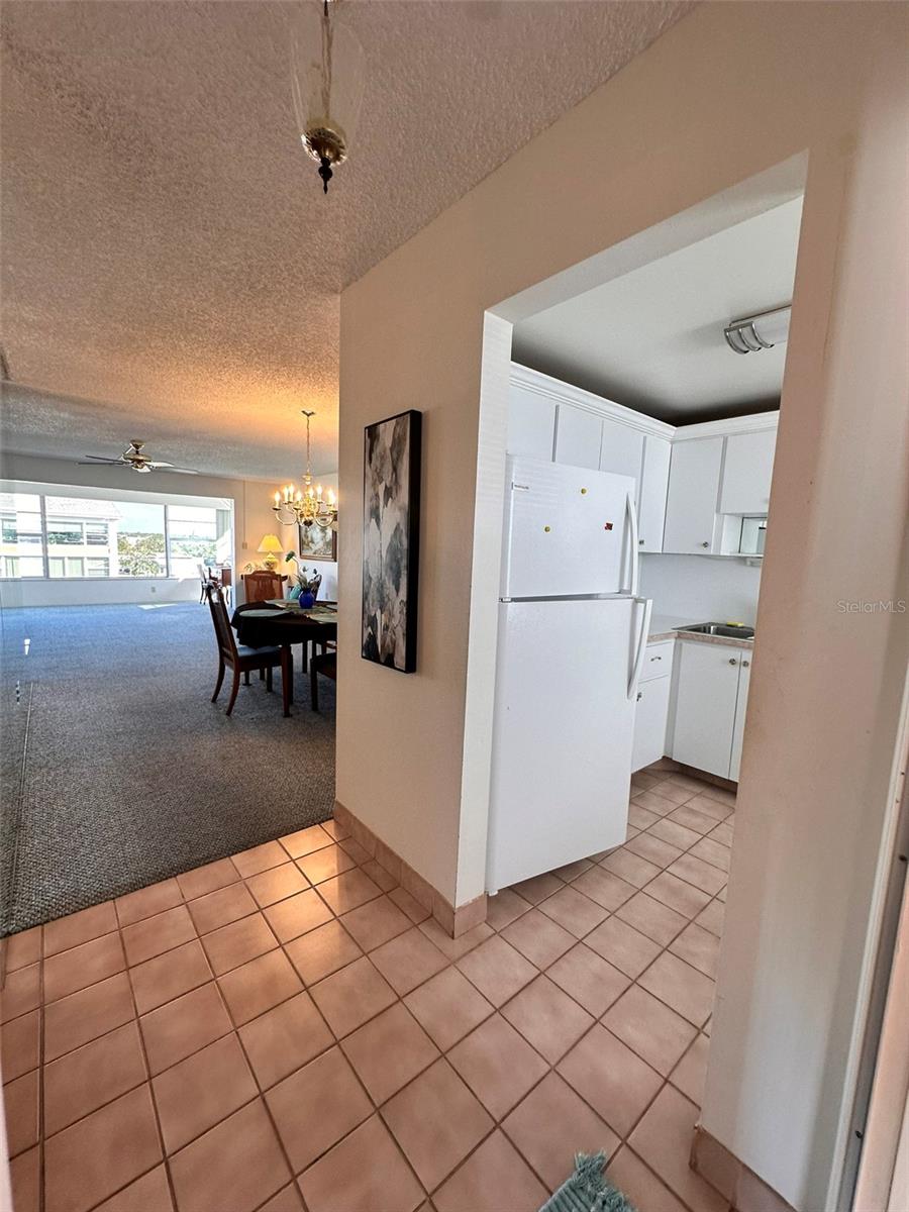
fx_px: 490
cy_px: 606
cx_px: 454
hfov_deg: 85.7
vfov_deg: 102.1
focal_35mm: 14
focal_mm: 2.22
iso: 160
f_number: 2.2
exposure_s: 1/120
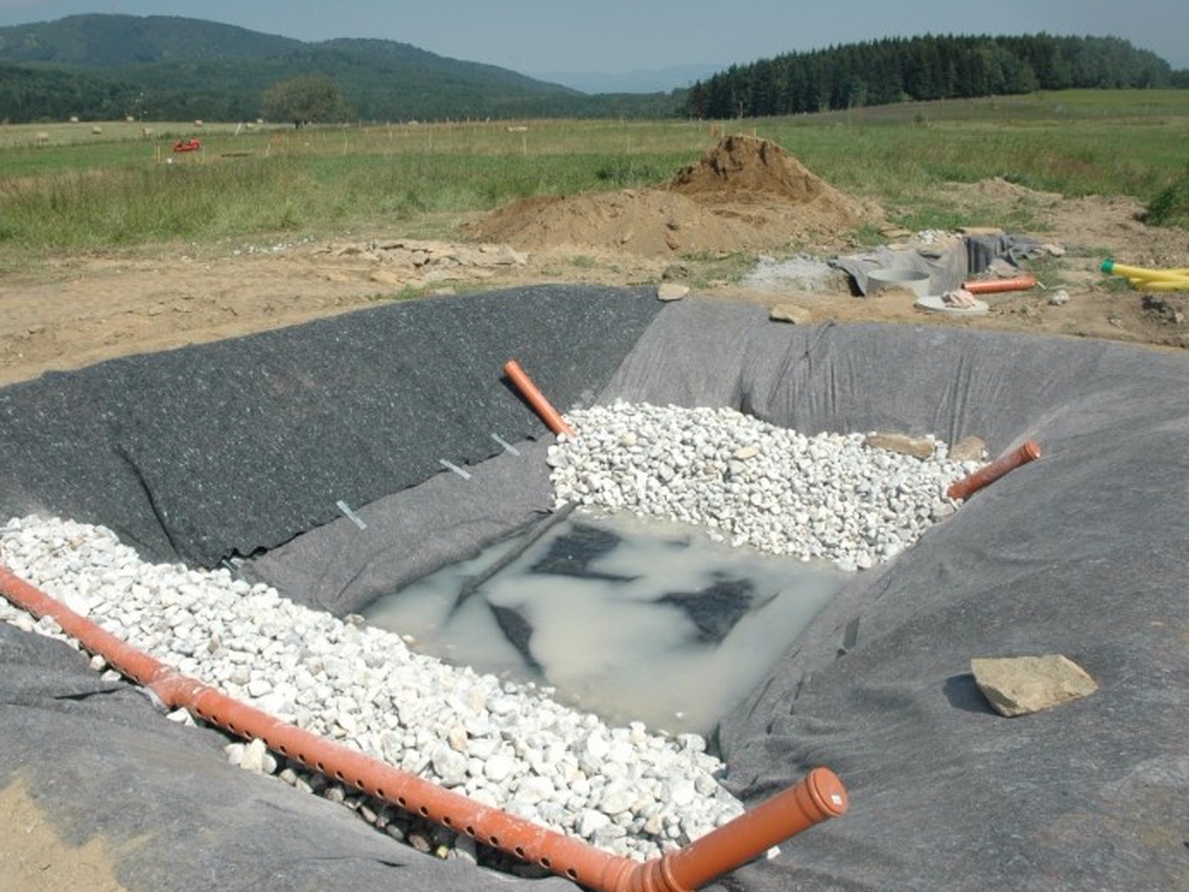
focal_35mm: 30
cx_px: 543
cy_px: 440
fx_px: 1030
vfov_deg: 46.8
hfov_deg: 59.9
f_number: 11
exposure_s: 1/500
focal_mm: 18
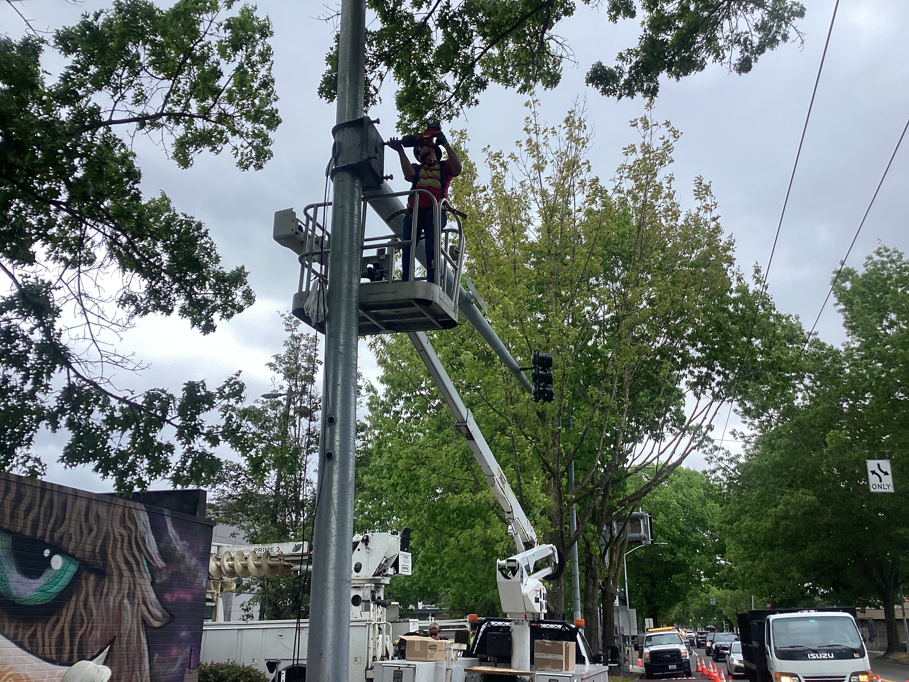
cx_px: 454
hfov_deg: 58.4
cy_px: 341
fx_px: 814
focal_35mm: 31
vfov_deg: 45.4
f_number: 2.4
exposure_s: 1/506
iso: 25
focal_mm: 3.3
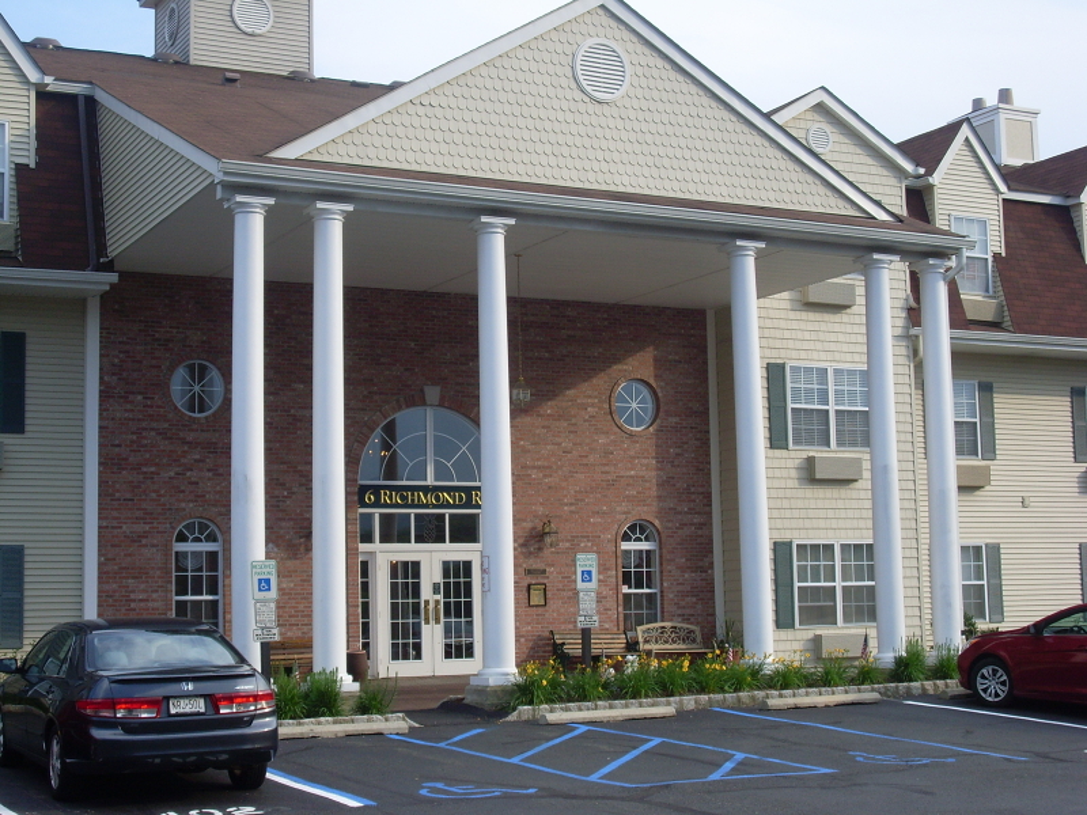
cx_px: 544
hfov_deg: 32.2
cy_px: 408
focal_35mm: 60
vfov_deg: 24.4
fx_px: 1884
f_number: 3.8
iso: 80
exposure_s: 1/350
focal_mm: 9.9
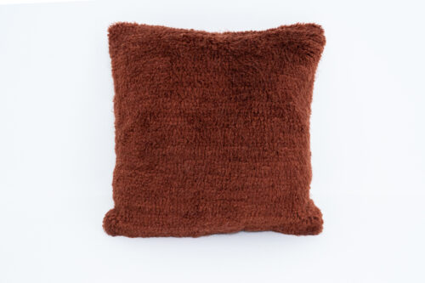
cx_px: 212
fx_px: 566
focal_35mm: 48
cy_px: 142
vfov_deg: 28.1
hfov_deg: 41.1
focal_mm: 48
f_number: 5
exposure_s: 1/200
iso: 3200
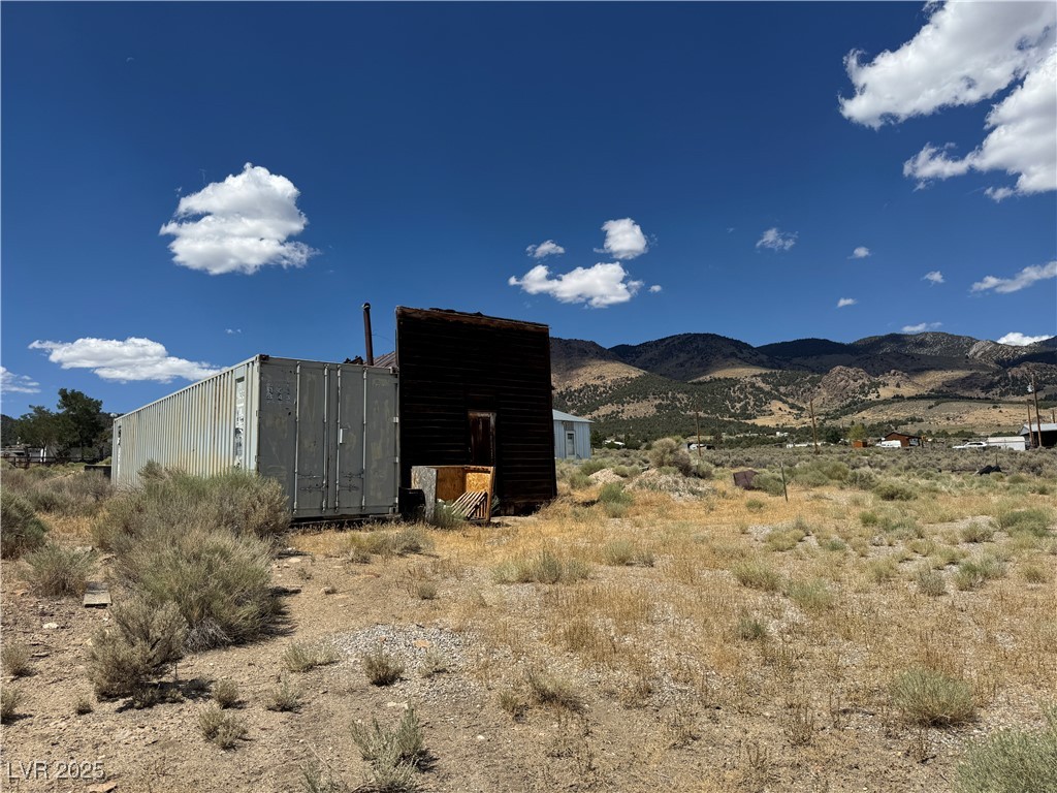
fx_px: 733
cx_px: 528
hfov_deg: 71.6
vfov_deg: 56.8
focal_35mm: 24
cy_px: 396
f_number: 1.78
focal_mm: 6.76
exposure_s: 1/7092
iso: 80
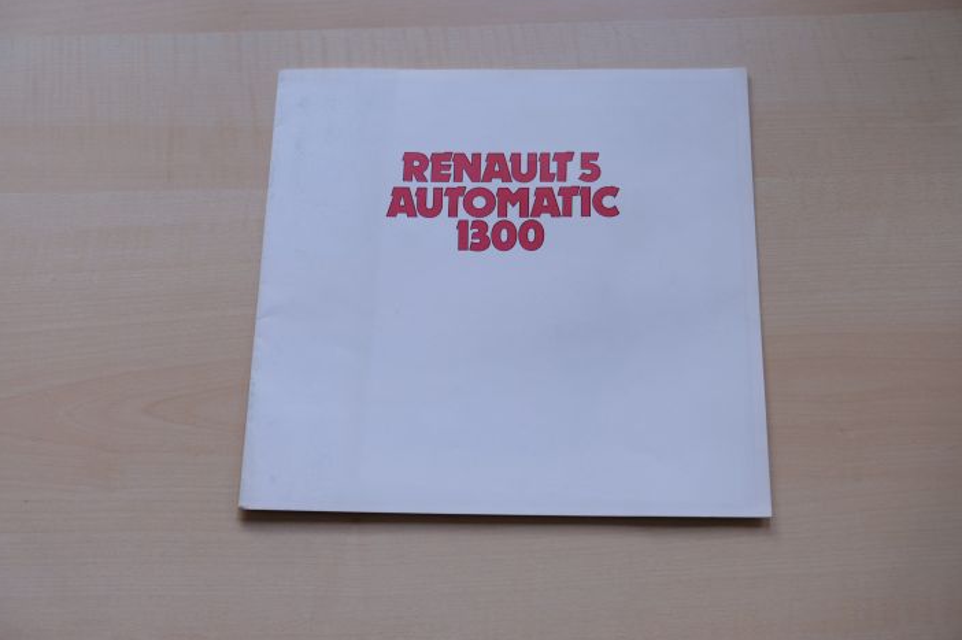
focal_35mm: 41
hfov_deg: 47.4
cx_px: 481
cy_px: 313
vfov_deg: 32.6
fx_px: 1095
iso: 200
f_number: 3.2
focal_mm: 26.5
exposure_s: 1/60
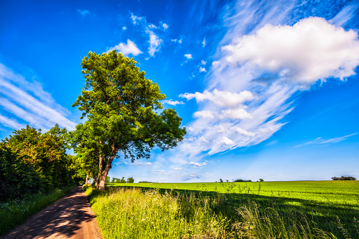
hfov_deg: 90.0
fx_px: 179
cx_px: 180
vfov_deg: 67.3
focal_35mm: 18
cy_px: 120
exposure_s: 1/400
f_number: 5.6
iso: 100
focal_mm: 18
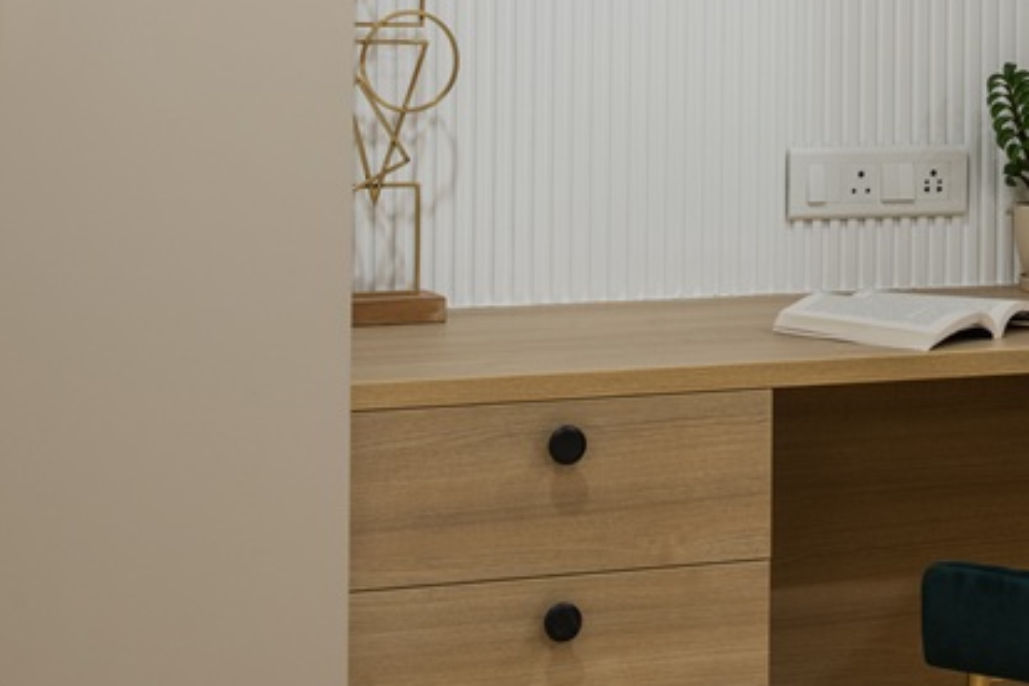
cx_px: 803
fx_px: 3173
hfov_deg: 18.3
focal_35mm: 111
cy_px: -45
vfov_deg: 12.2
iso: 160
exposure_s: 1/3
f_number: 8
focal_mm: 46
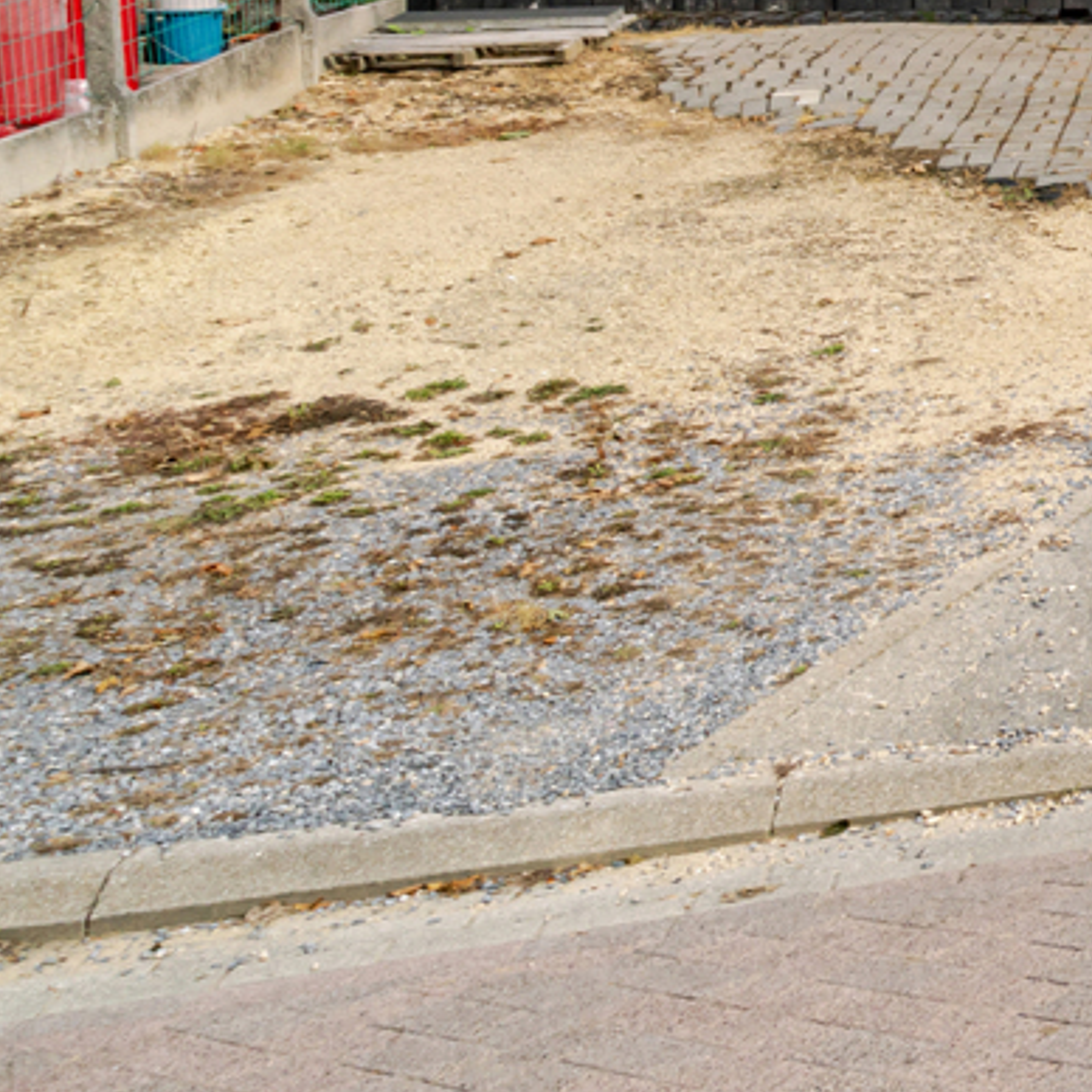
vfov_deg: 25.4
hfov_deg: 17.4
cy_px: -101
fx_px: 2248
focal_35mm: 63
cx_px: 2294
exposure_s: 1/320
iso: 250
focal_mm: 16
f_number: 11
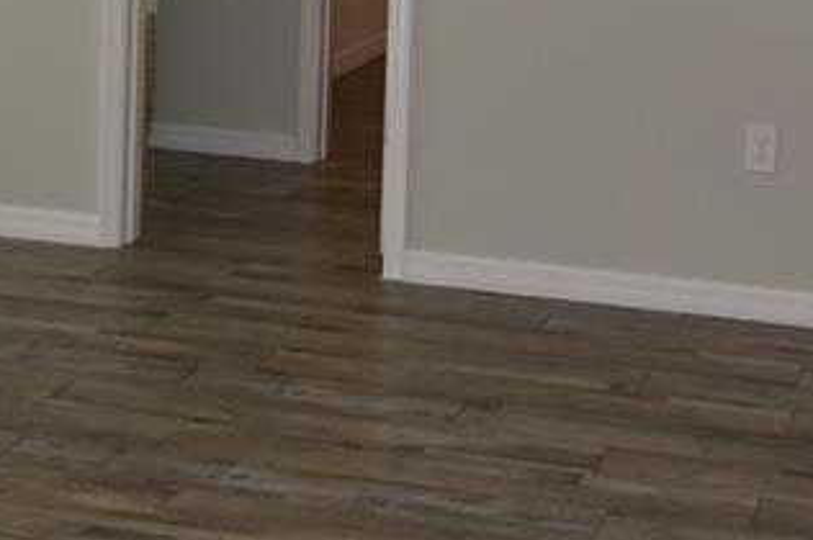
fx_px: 1715
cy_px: -126
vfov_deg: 17.0
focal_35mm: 76
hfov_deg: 26.3
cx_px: 630
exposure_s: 1/80
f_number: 4.5
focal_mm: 10
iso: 200
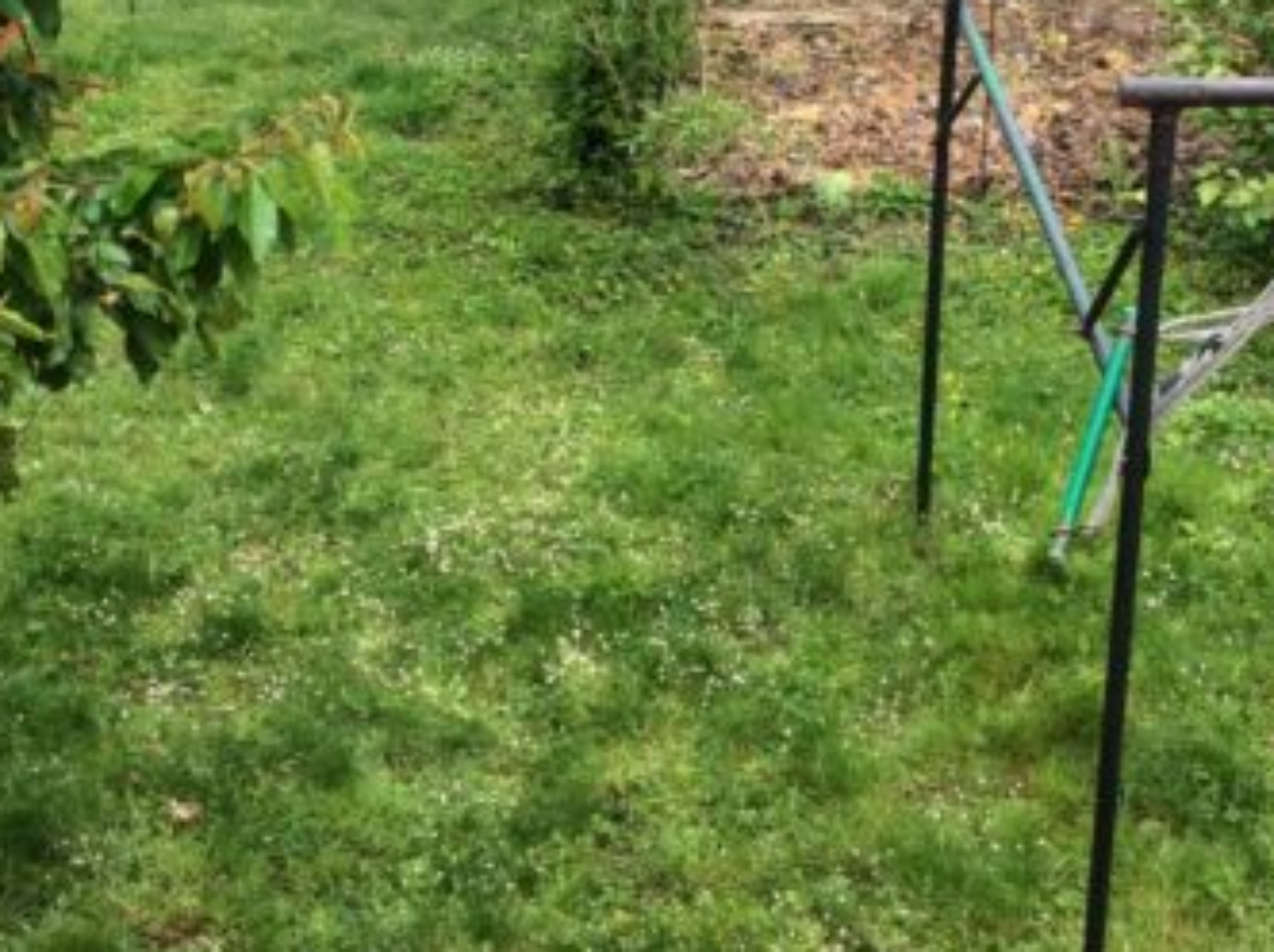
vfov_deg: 20.6
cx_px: 612
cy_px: 27
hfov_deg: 28.2
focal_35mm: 69
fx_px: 2536
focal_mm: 3.3
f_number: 2.4
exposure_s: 1/186
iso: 32
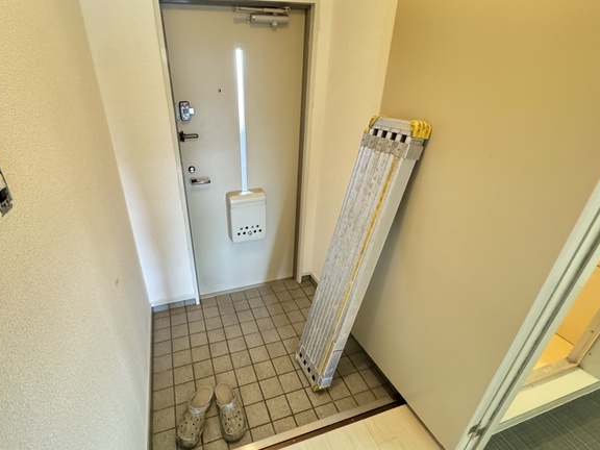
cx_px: 256
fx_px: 295
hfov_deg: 90.4
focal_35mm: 17
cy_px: 223
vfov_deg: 74.7
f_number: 2.2
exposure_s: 1/60
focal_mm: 2.22
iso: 1250
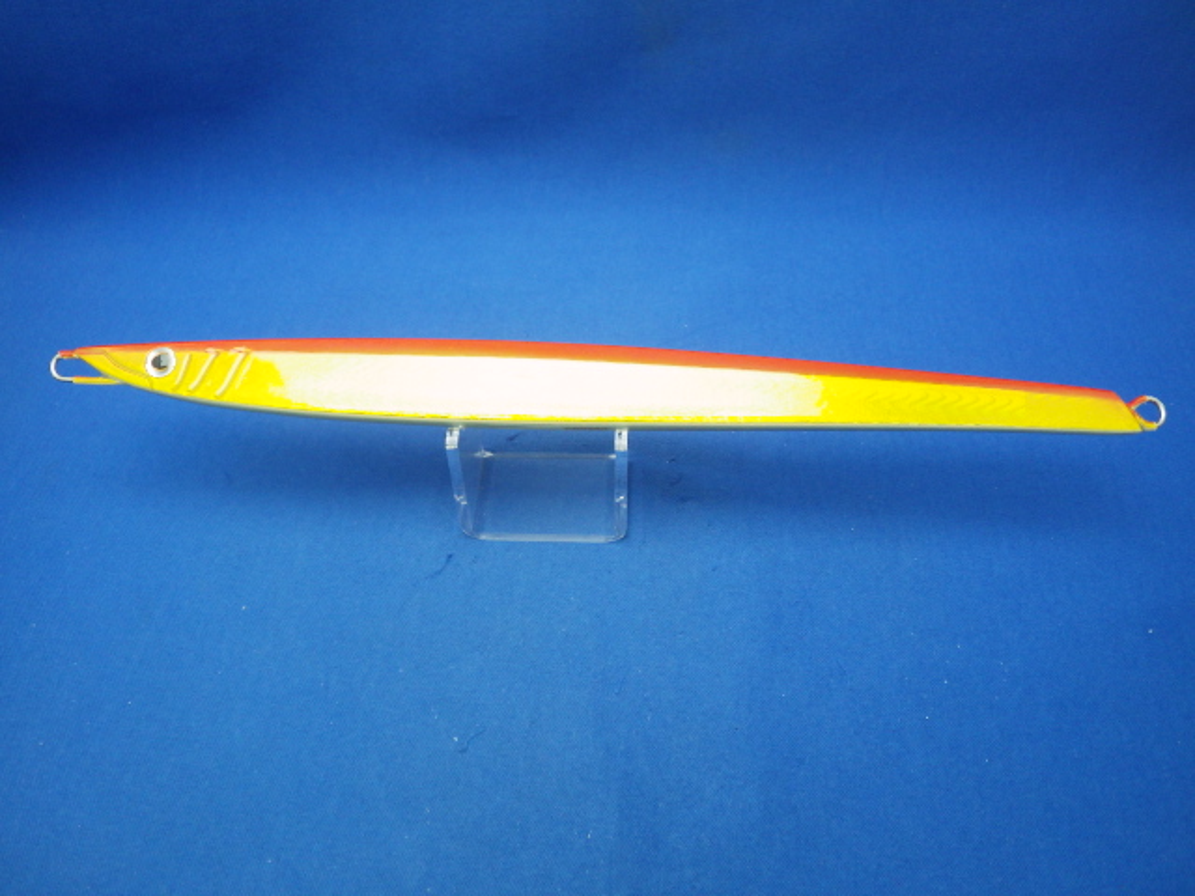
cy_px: 448
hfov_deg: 58.4
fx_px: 1070
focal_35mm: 31
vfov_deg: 45.4
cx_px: 598
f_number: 2.3
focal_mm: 5.5
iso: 250
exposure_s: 1/45
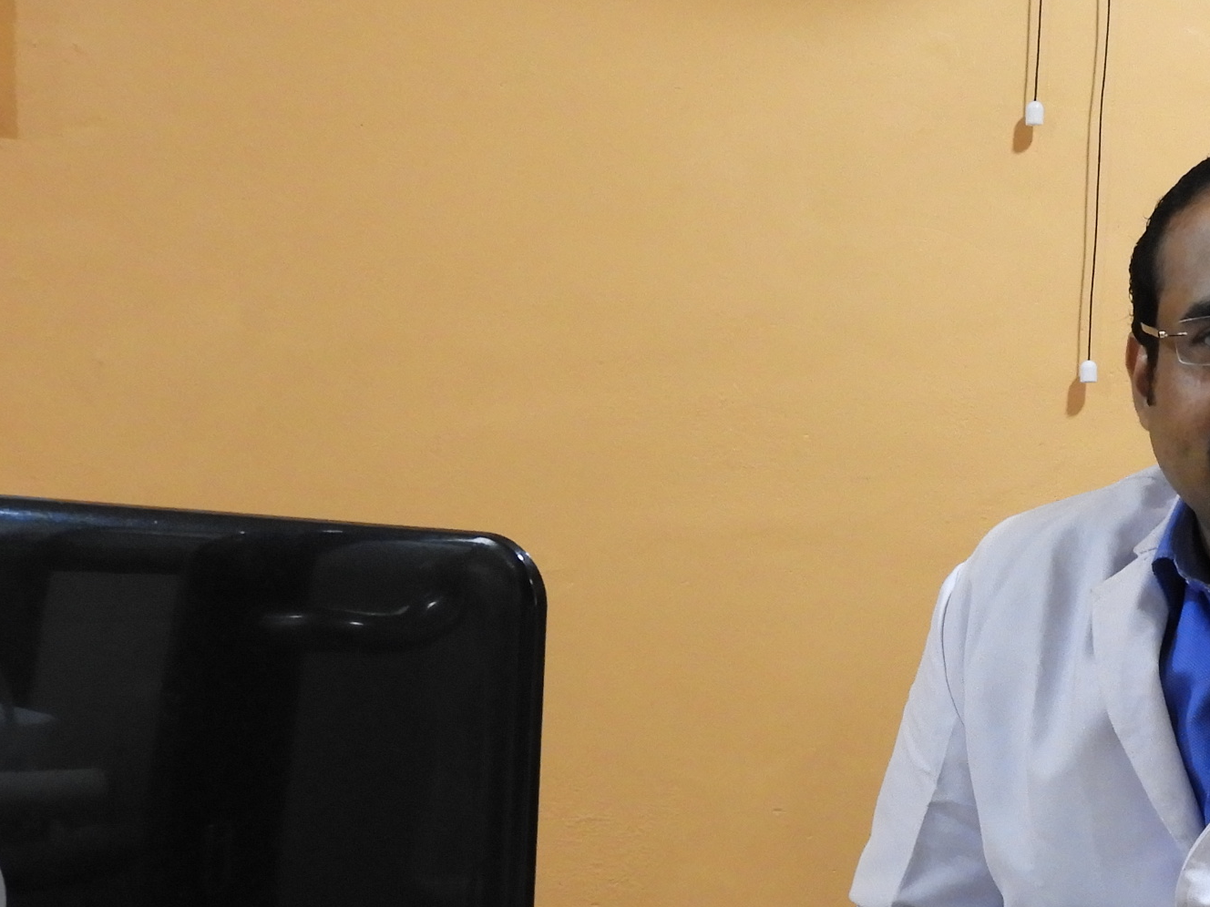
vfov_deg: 24.4
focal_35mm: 59
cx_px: 959
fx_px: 2062
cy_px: 727
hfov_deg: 31.9
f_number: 3.3
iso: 400
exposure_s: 1/20
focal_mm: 4.3
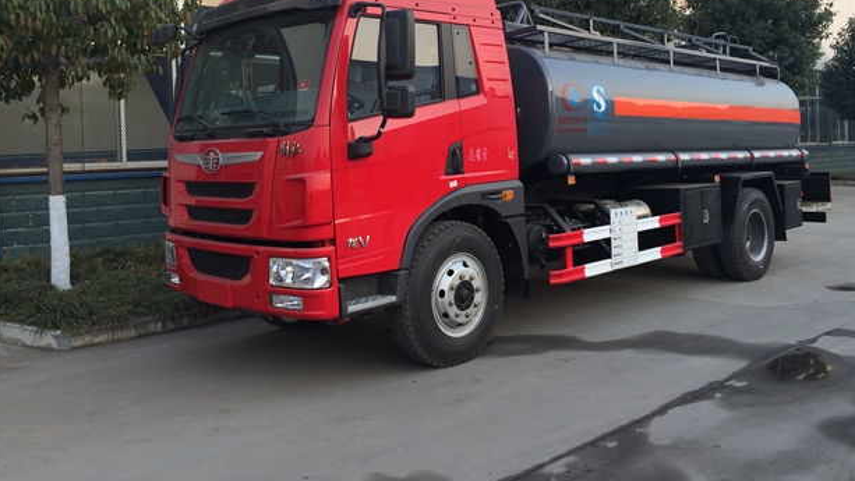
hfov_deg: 59.5
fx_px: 748
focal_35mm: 33
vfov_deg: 35.4
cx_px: 442
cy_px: 169
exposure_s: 1/342
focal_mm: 4.15
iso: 32
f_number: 2.2
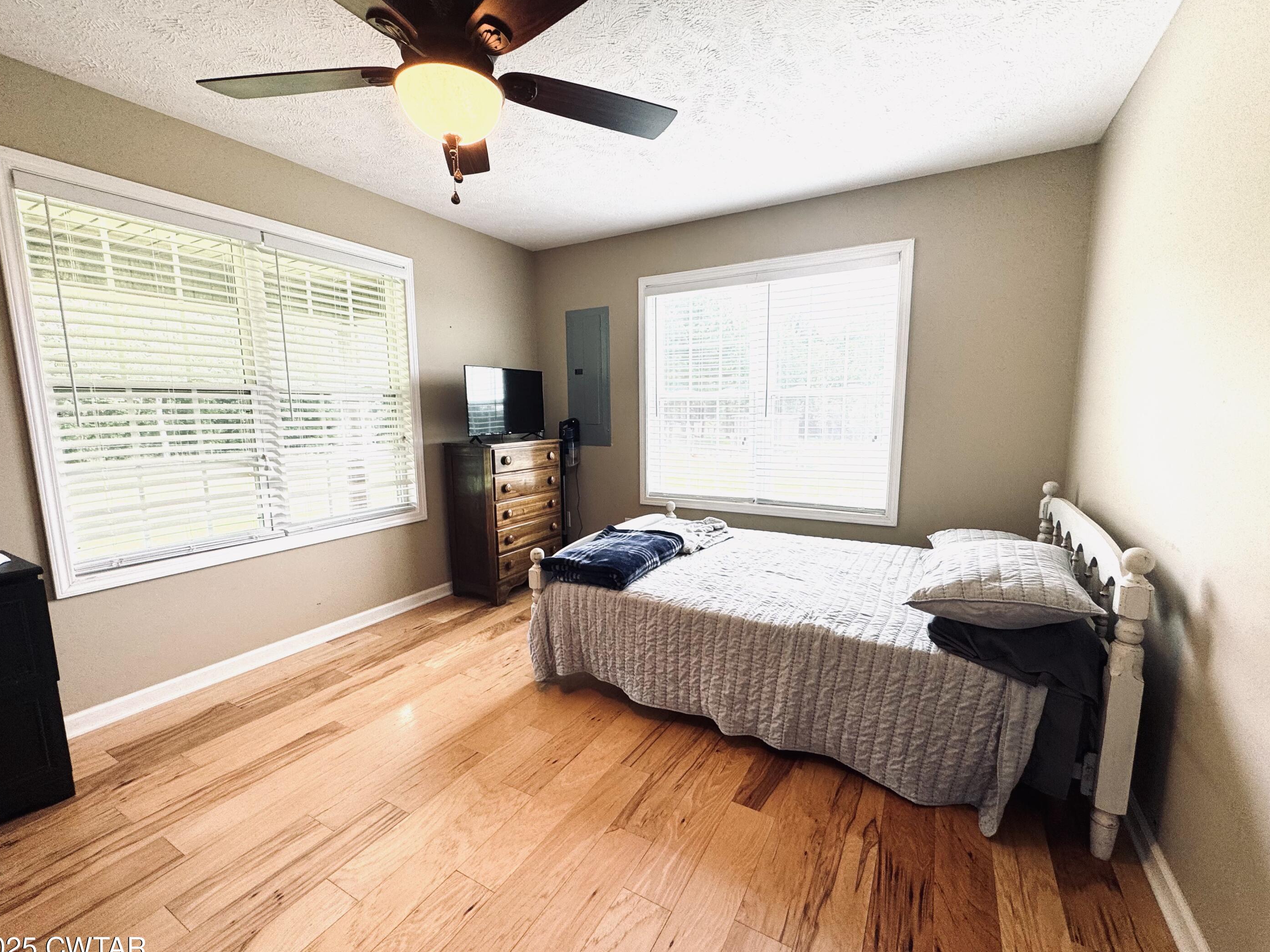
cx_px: 630
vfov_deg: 81.7
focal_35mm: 15
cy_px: 485
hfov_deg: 98.2
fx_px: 550
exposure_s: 1/120
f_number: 2.2
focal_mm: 2.22
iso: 64
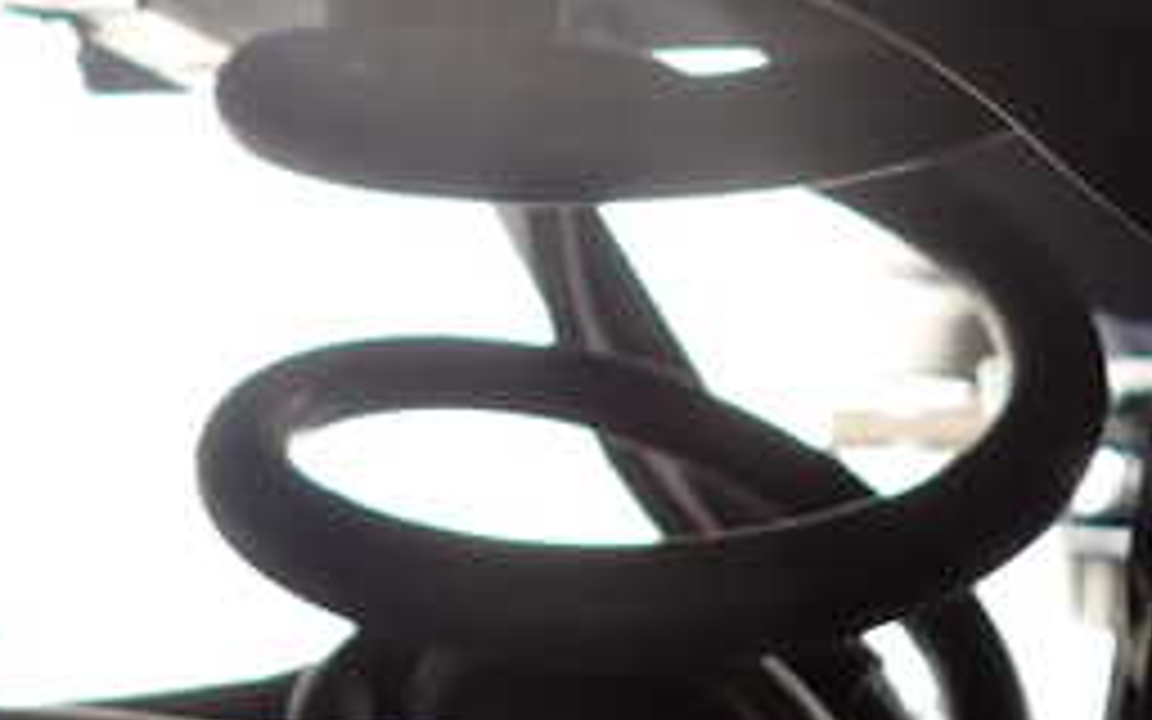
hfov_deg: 33.0
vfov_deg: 20.0
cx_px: 562
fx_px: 1947
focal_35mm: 62
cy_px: -76
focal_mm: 4.5
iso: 200
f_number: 2
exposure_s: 1/125
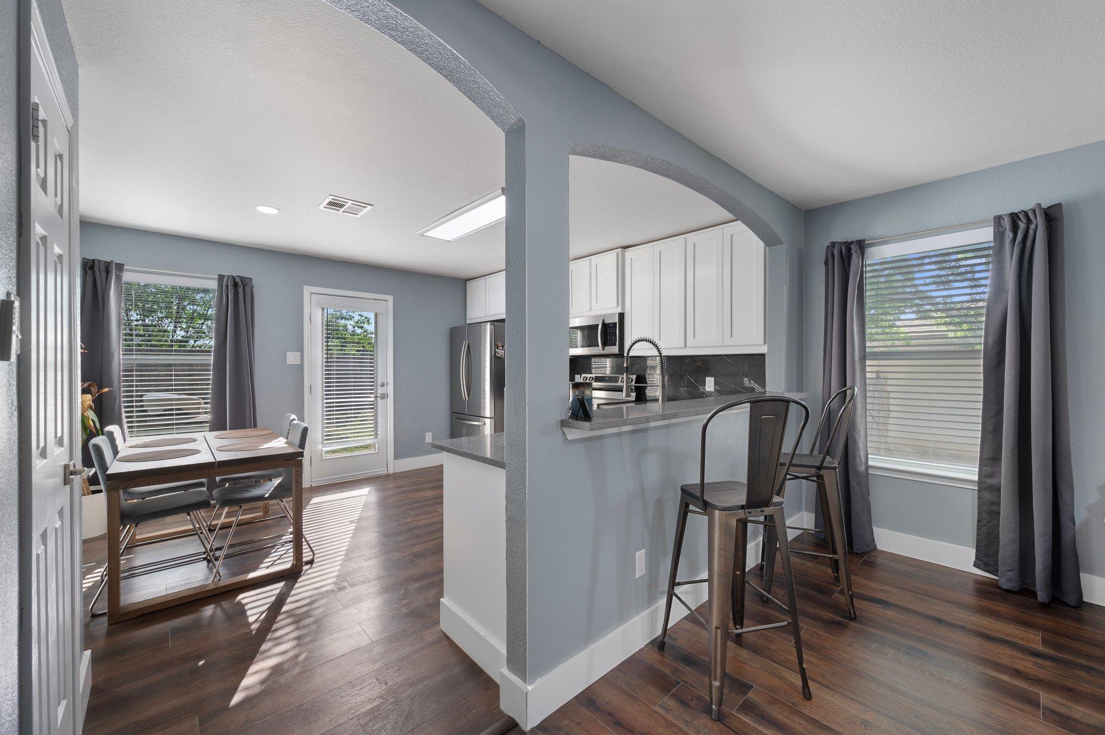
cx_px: 552
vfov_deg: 81.1
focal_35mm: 14
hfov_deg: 104.3
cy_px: 368
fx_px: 429
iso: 100
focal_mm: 14
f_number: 8
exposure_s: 1/1.25
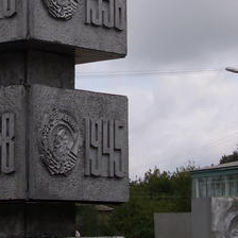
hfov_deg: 15.5
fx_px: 863
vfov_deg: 15.6
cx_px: 23
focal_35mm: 111
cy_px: 45
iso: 71
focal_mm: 8.4
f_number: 4.8
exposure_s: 1/706
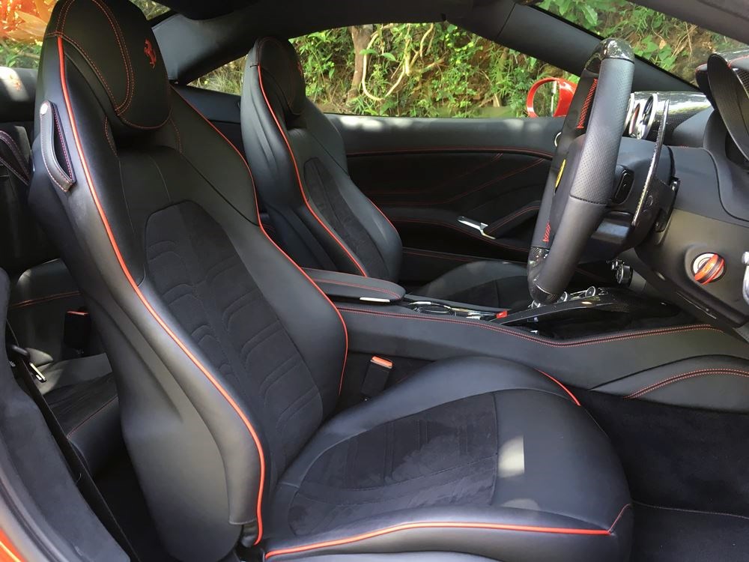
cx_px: 374
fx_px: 627
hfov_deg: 61.7
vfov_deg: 48.2
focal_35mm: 29
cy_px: 281
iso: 64
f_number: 2.2
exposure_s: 1/33
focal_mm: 4.15
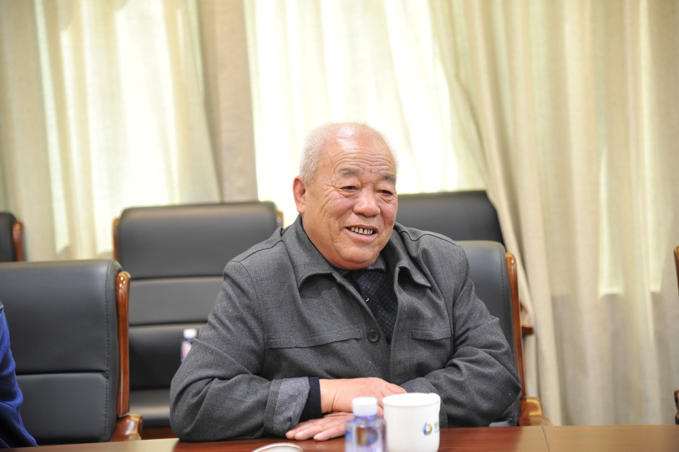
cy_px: 226
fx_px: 1621
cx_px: 340
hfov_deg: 23.7
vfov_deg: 15.9
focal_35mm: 86
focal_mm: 86
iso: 200
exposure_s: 1/5
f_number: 4
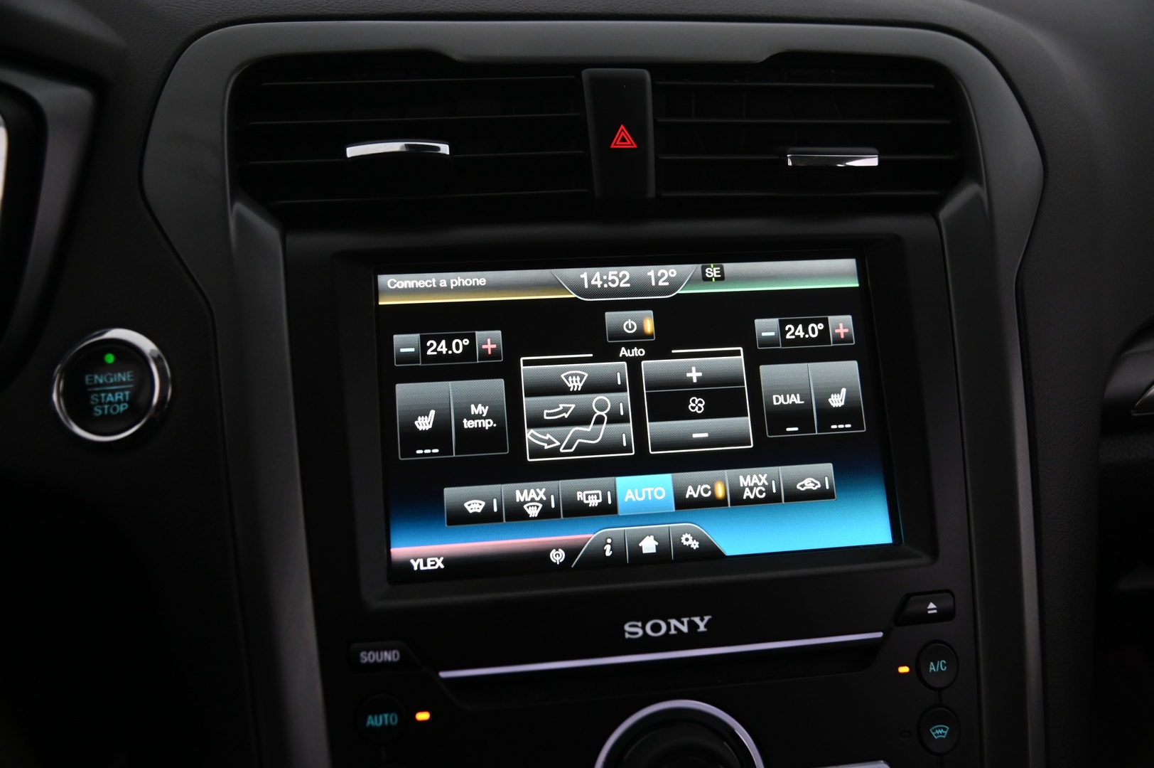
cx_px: 577
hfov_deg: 50.7
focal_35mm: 38
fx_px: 1217
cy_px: 384
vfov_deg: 35.0
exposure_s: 1/80
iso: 2000
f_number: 4
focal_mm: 38
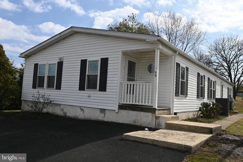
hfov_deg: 60.7
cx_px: 122
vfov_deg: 42.6
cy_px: 81
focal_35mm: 31
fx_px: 207
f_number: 6.3
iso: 100
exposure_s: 1/320
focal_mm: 20.5
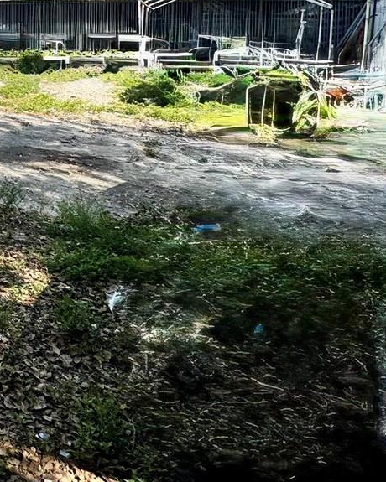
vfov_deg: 43.4
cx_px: -248
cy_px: 39
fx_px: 543
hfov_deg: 24.9
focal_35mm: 38
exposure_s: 1/2028
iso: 50
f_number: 2.2
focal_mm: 2.22
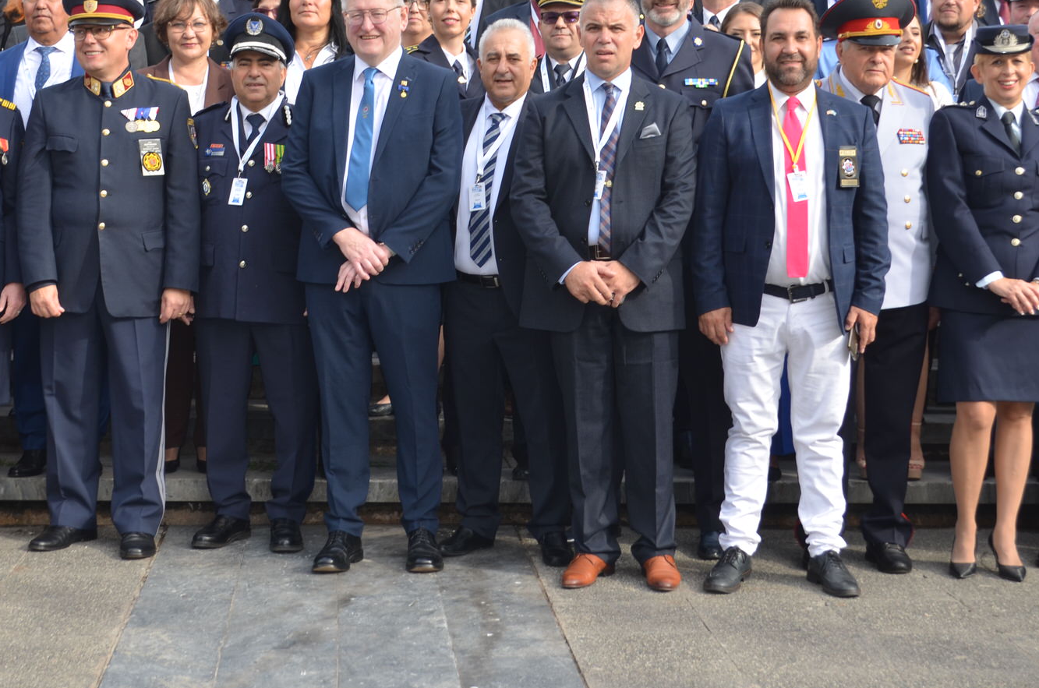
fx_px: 2074
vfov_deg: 18.8
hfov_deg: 28.1
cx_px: 461
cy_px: 206
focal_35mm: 72
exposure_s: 1/125
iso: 100
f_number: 5
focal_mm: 32
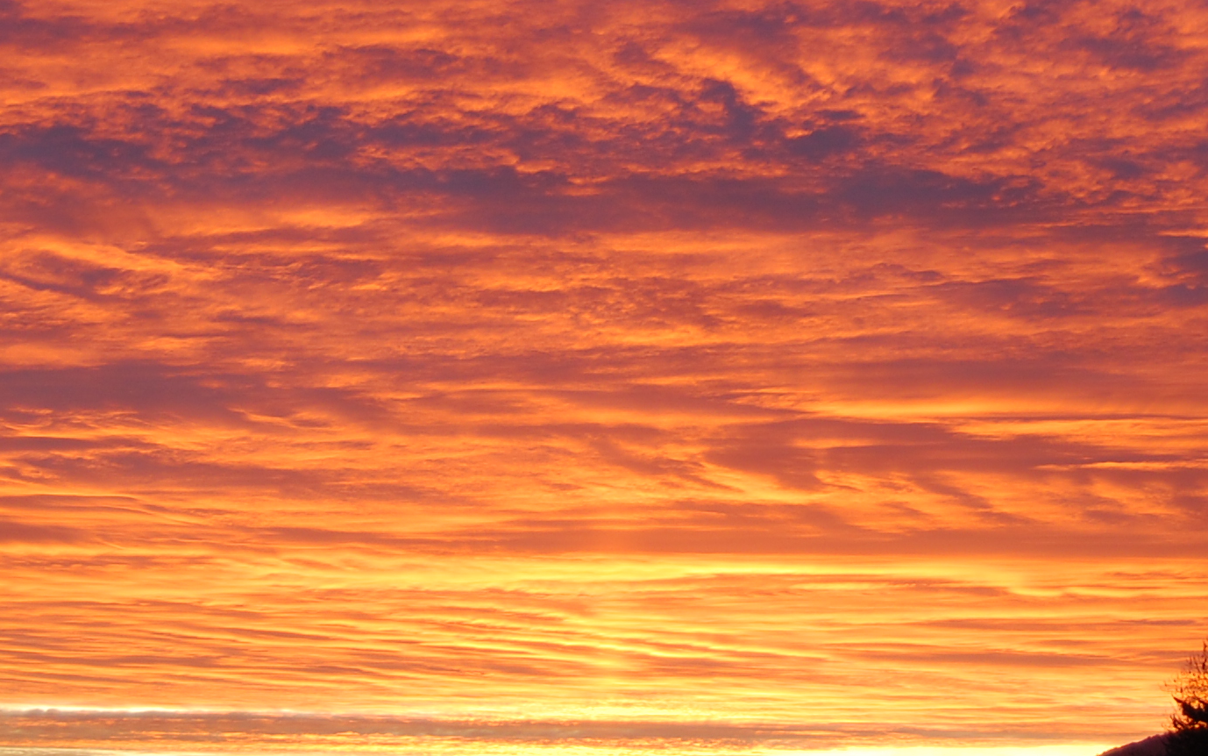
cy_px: 46
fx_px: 2634
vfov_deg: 16.1
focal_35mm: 80
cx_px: 636
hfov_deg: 25.8
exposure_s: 1/60
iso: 220
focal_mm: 24
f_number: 4
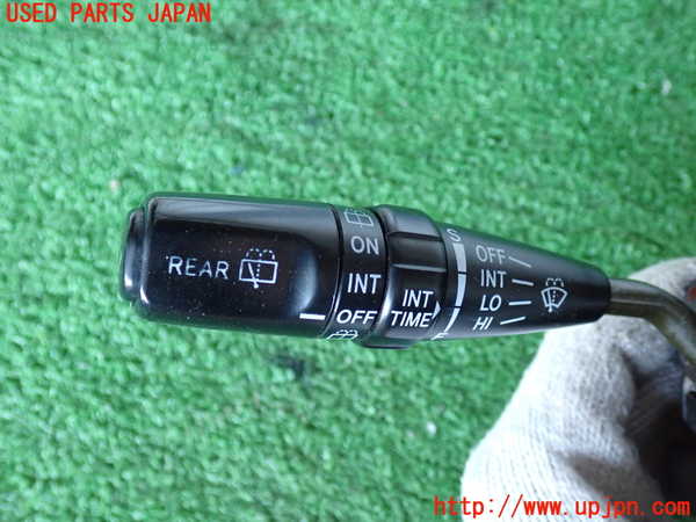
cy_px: 261
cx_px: 348
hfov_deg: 51.4
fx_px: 724
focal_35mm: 36
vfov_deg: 39.7
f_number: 2.5
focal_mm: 6.37
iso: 640
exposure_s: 1/40
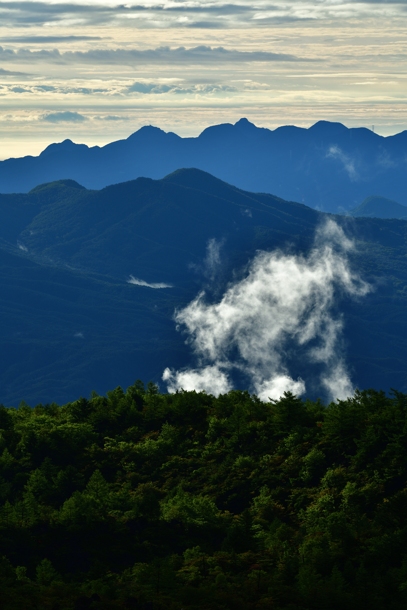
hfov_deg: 6.8
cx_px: 203
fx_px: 3408
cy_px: 305
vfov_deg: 10.2
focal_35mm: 201
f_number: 5.6
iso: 100
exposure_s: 1/320
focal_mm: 200
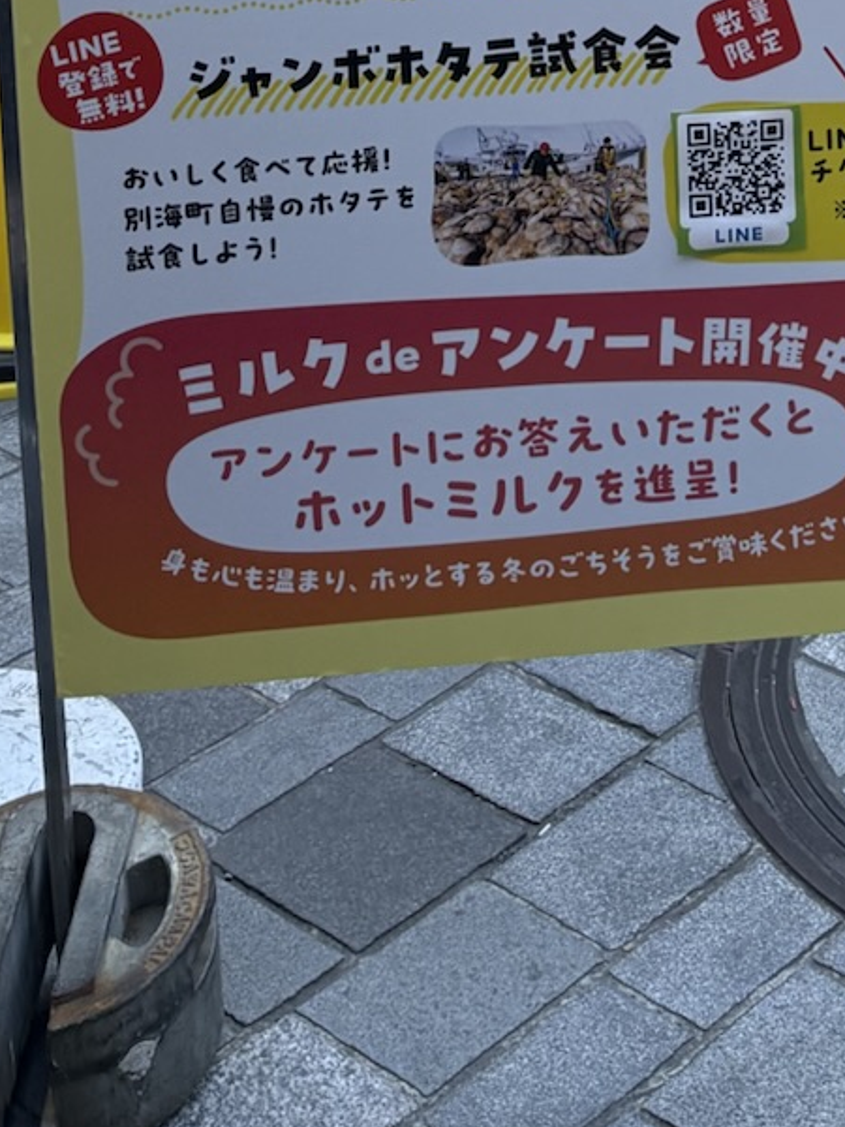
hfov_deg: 18.3
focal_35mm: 80
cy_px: -573
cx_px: 652
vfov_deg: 20.7
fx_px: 2604
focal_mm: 6.76
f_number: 1.78
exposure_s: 1/348
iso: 100
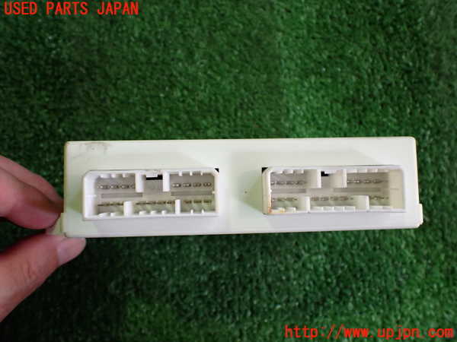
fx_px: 396
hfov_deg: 60.0
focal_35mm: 30
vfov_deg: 46.8
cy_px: 171
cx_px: 228
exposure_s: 1/125
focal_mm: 5.4
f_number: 2.3
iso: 320
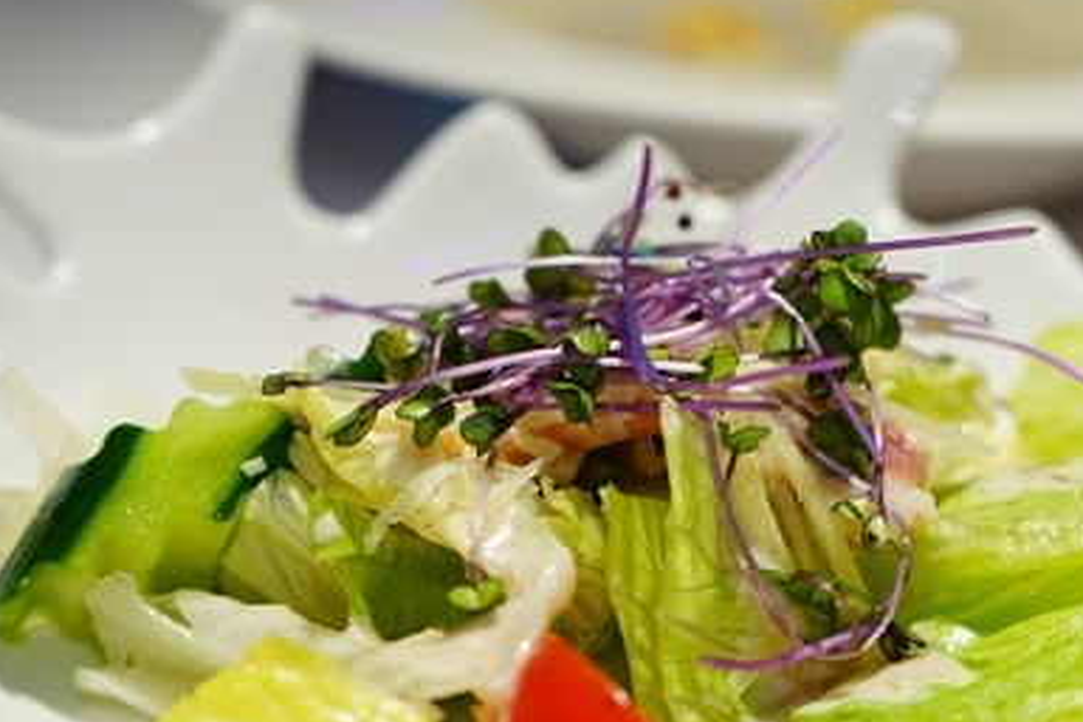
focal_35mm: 73
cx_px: 623
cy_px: 419
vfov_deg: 18.7
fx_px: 2196
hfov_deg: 27.7
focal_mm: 35
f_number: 4
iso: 200
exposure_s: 1/60
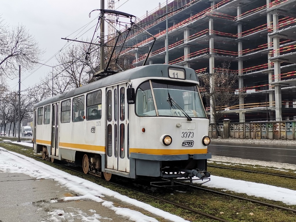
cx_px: 148
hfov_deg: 46.8
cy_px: 111
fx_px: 342
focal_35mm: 40
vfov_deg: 36.0
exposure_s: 1/766
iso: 50
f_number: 1.8
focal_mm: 4.75
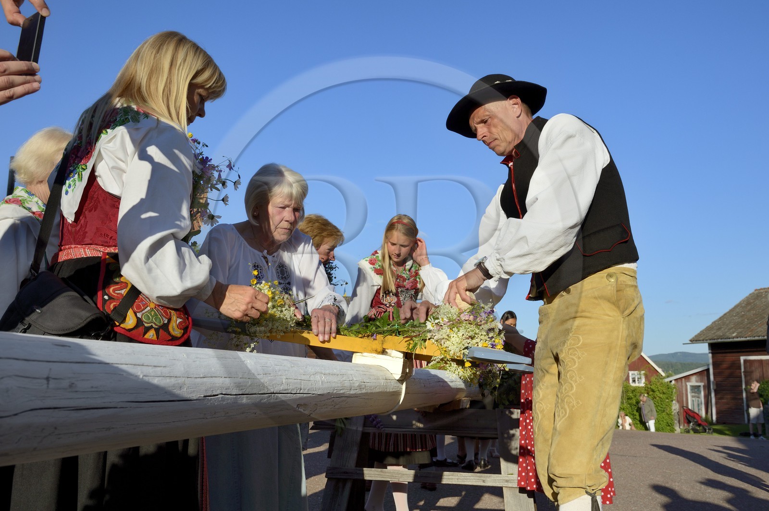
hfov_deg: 53.2
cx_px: 384
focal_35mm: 36
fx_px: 768
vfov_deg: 36.8
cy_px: 256
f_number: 13
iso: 200
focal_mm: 36
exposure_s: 1/320
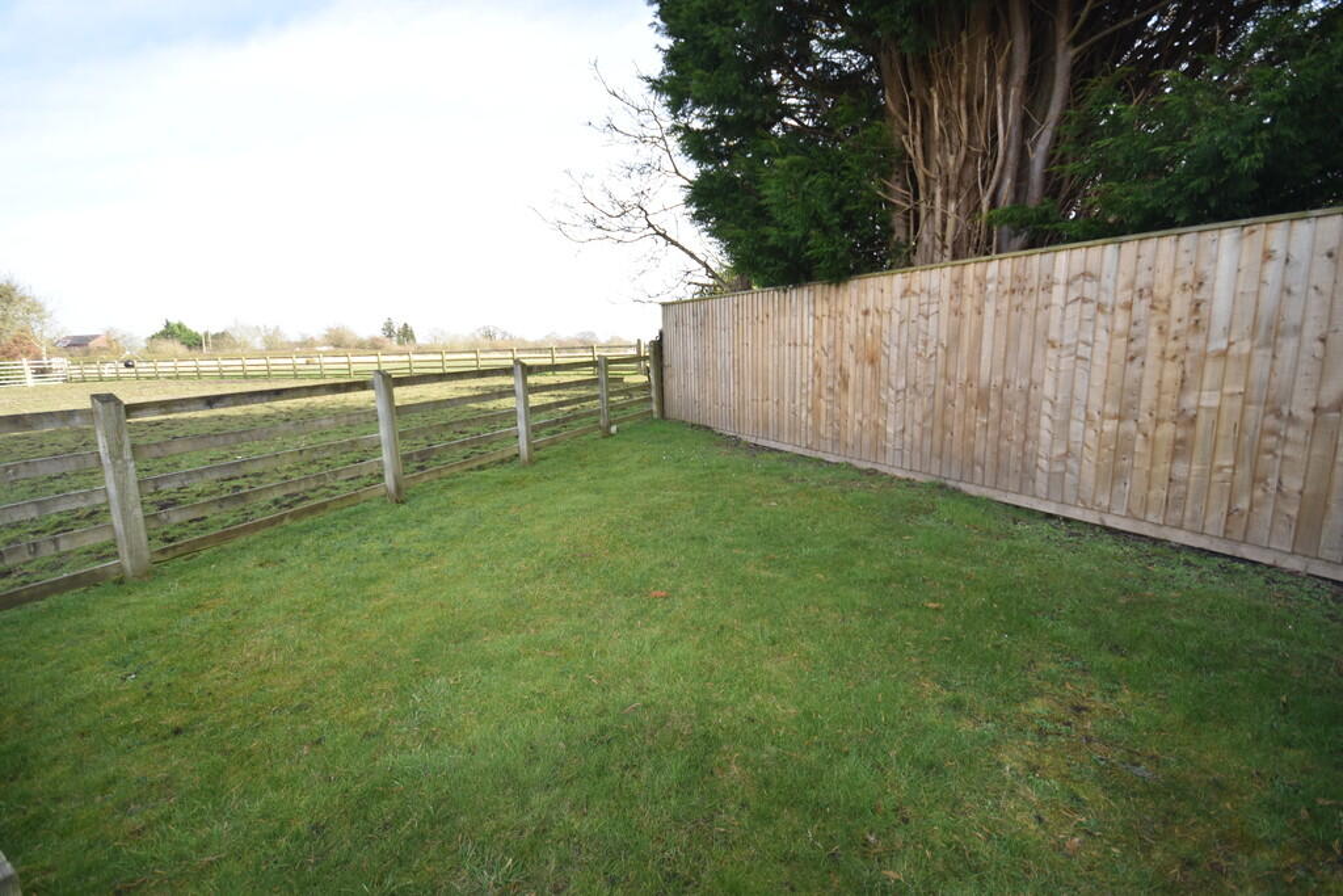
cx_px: 672
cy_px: 448
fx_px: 560
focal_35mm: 15
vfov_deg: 77.3
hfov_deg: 100.4
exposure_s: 1/200
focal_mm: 10
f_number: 5
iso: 125
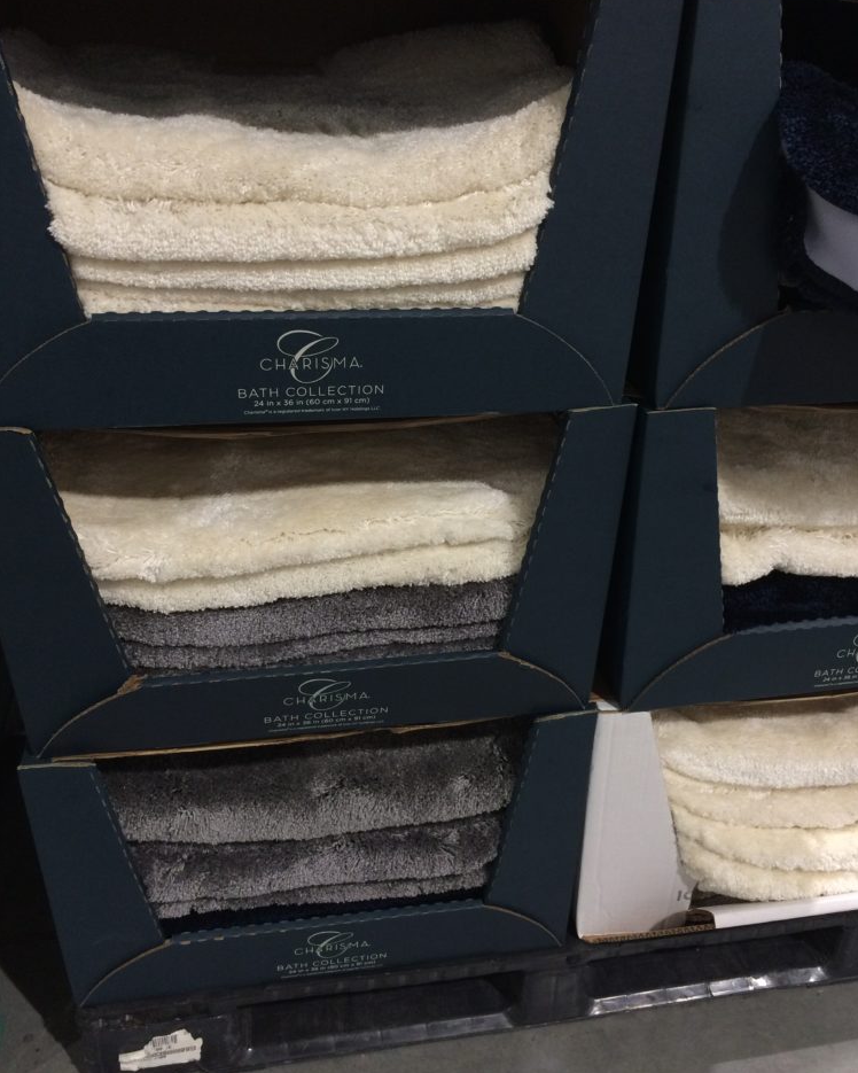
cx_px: 438
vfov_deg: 57.1
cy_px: 499
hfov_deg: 47.1
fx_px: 984
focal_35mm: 31
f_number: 2.2
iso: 160
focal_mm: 4.15
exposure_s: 1/30
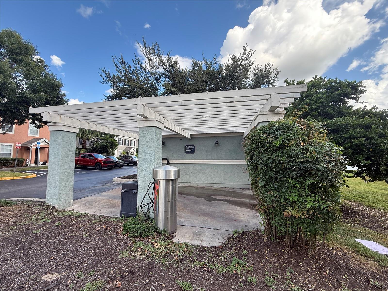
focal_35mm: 14
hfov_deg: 102.1
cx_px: 194
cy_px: 146
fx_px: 157
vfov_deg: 85.7
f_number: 2.2
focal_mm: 2.22
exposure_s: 1/313
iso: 50
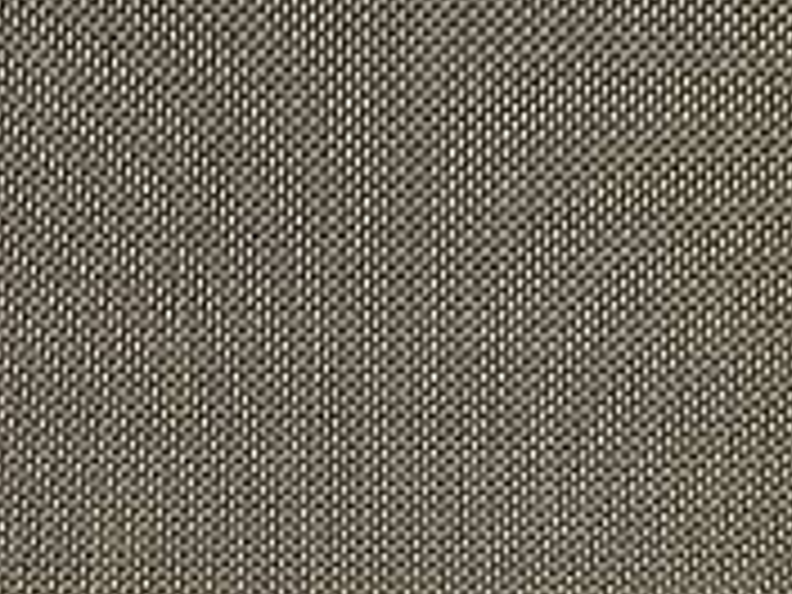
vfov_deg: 19.1
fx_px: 1762
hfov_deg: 25.2
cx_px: 252
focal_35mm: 77
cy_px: 225
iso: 160
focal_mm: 5.96
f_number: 1.6
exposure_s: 1/60
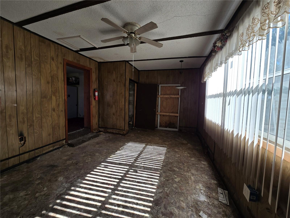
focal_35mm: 13
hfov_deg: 106.2
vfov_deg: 89.9
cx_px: 145
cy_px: 109
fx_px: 109
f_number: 2.2
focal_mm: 2.2
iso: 50
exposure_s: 1/218
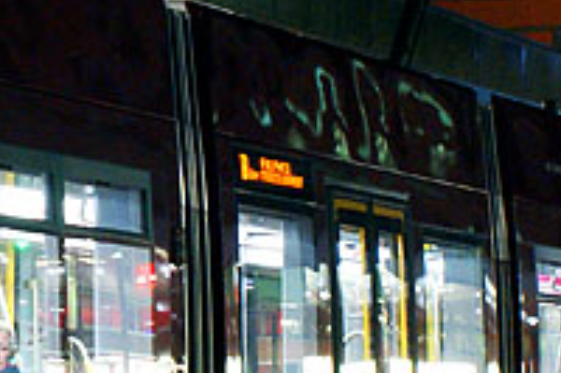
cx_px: 20
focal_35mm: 269
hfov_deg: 7.6
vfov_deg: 5.1
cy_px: 146
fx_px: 4181
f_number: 6.3
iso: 800
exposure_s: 1/1.67
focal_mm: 35
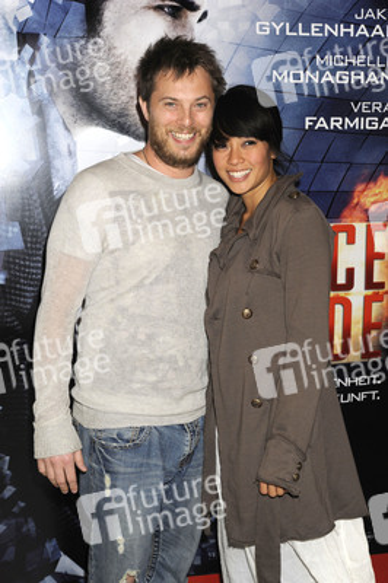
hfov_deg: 25.9
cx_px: 194
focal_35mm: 52
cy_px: 292
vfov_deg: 38.2
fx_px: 842
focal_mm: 52
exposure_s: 1/160
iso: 800
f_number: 6.3
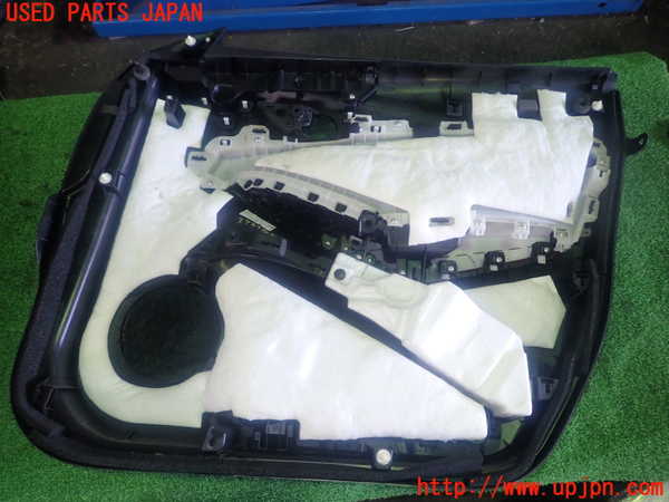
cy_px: 251
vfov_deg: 54.9
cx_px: 334
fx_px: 483
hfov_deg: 69.4
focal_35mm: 25
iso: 200
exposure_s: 1/30
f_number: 2
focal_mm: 4.5
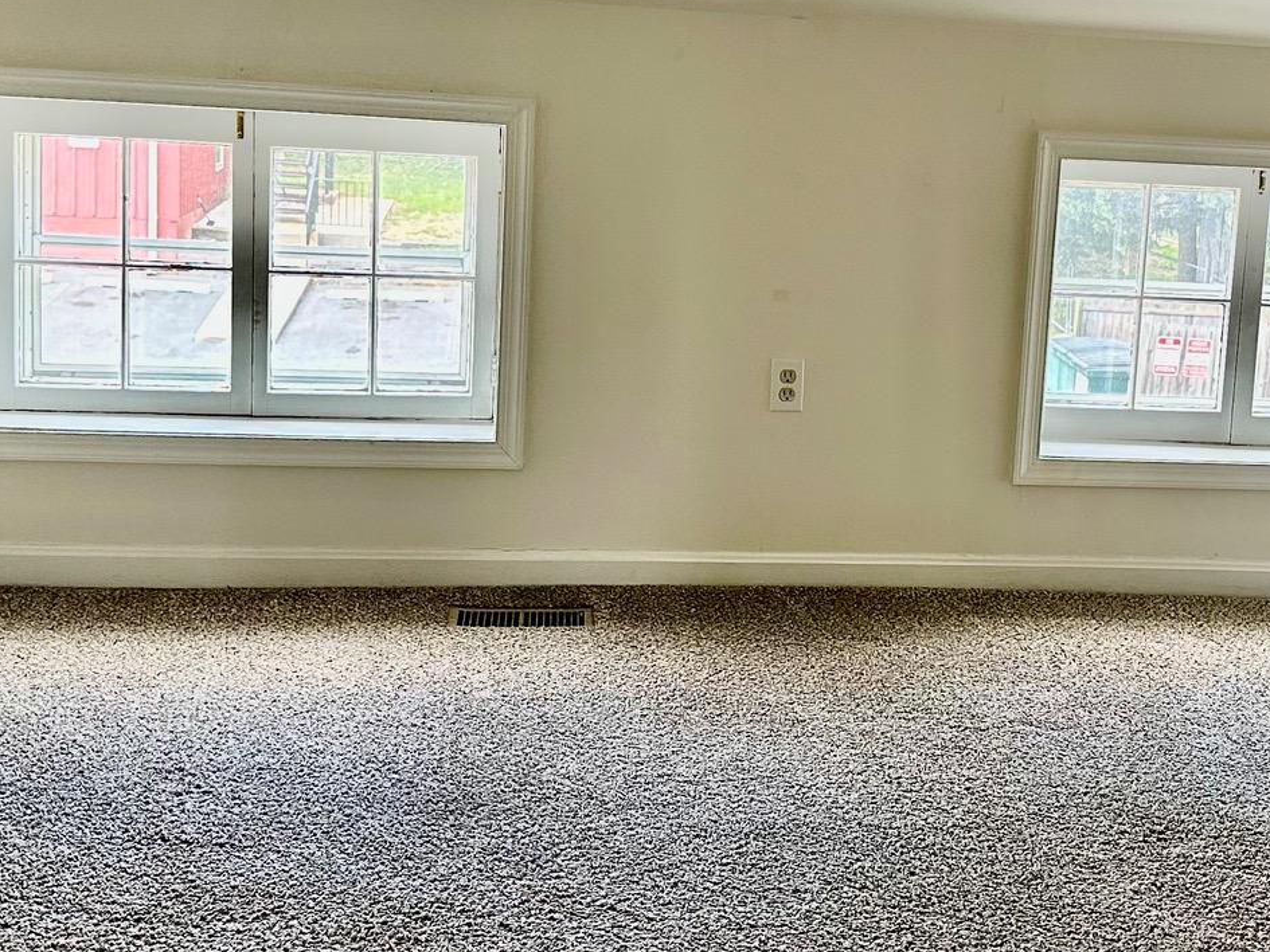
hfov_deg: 36.5
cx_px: 835
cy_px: 326
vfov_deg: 27.9
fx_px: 1908
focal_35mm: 52
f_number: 1.78
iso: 250
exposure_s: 1/72
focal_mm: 6.86
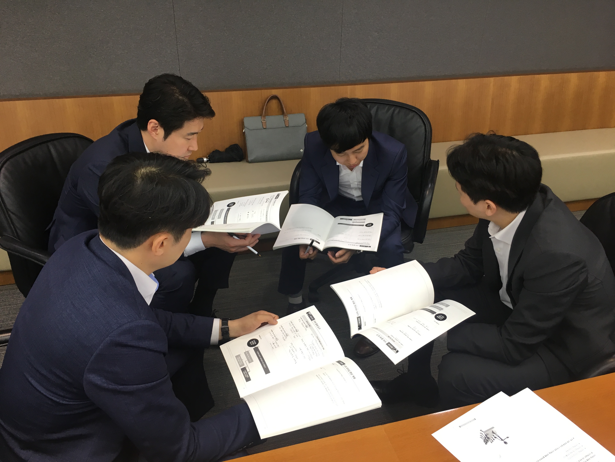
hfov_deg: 61.7
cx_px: 308
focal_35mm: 29
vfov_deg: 48.2
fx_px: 515
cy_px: 231
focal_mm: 4.15
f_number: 2.2
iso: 32
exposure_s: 1/33
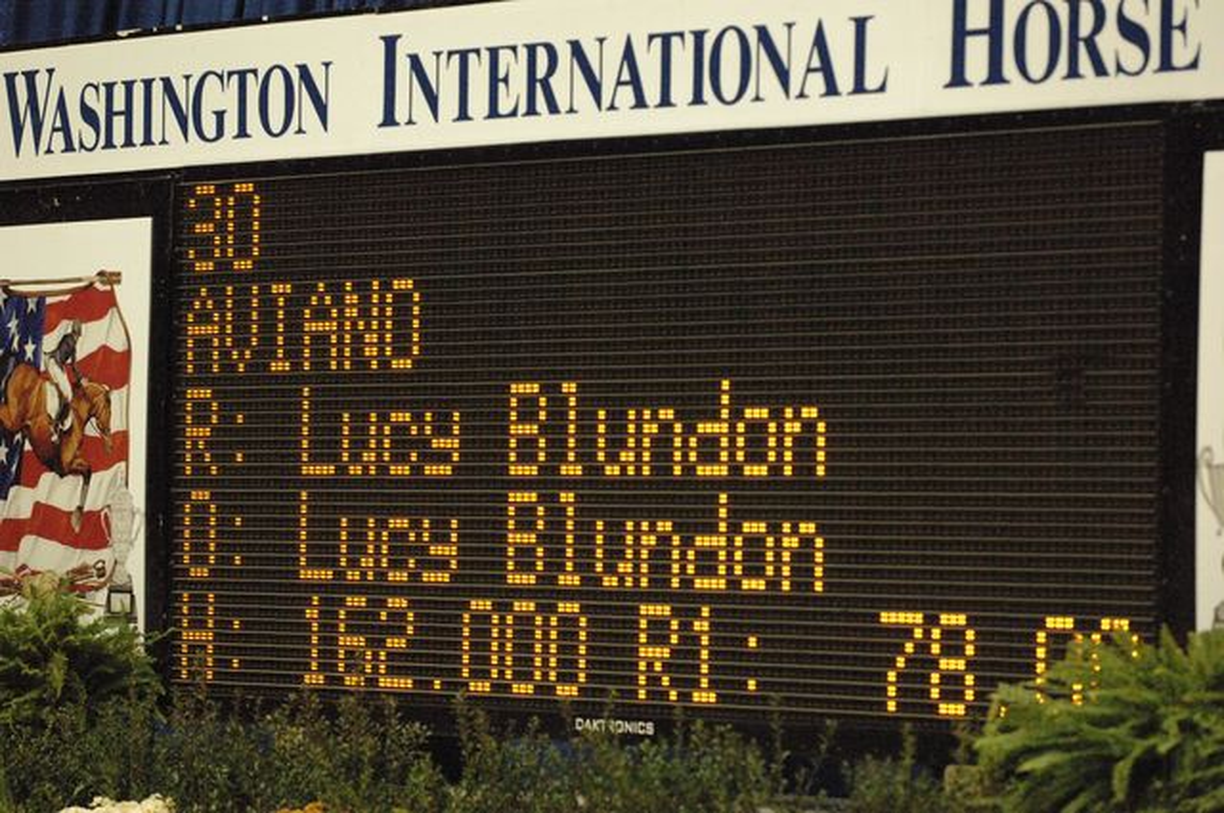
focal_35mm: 210
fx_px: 7131
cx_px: 612
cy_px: 406
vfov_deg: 6.5
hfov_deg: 9.8
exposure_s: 1/320
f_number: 2.8
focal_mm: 140
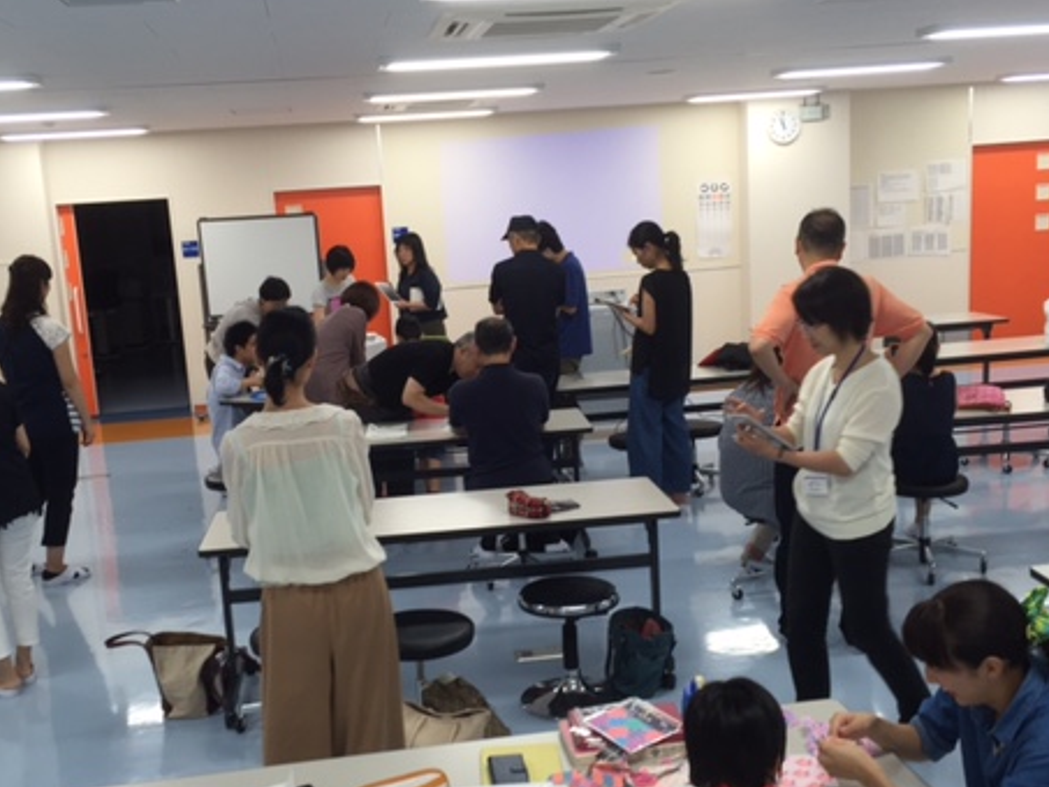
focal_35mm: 41
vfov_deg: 35.1
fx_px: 1243
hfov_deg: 45.7
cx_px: 477
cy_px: 461
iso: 40
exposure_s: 1/60
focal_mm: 4.15
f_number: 2.2
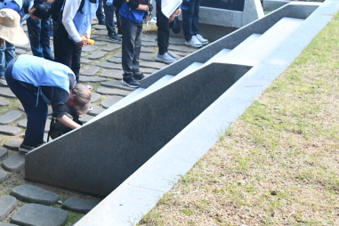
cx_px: -84
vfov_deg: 18.2
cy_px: 28
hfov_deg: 24.4
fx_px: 697
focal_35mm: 74
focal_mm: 18
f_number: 4
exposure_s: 1/60
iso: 1000
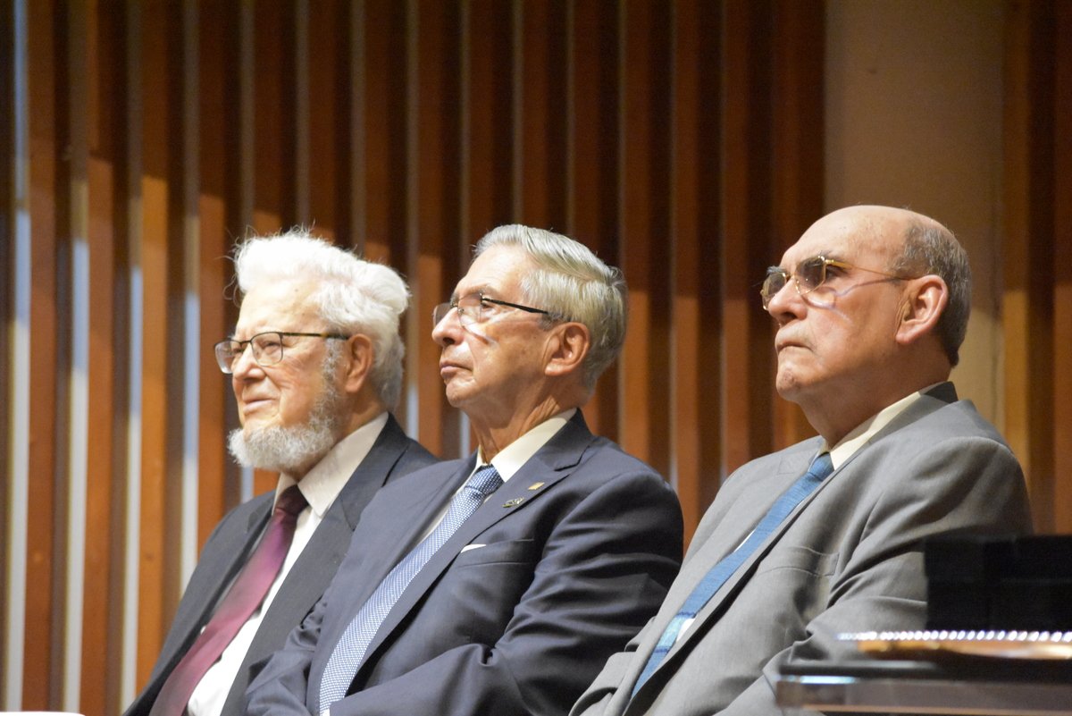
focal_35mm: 188
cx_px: 536
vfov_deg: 7.3
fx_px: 5585
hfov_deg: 11.0
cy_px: 358
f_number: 4.8
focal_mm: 125
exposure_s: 1/60
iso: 11400
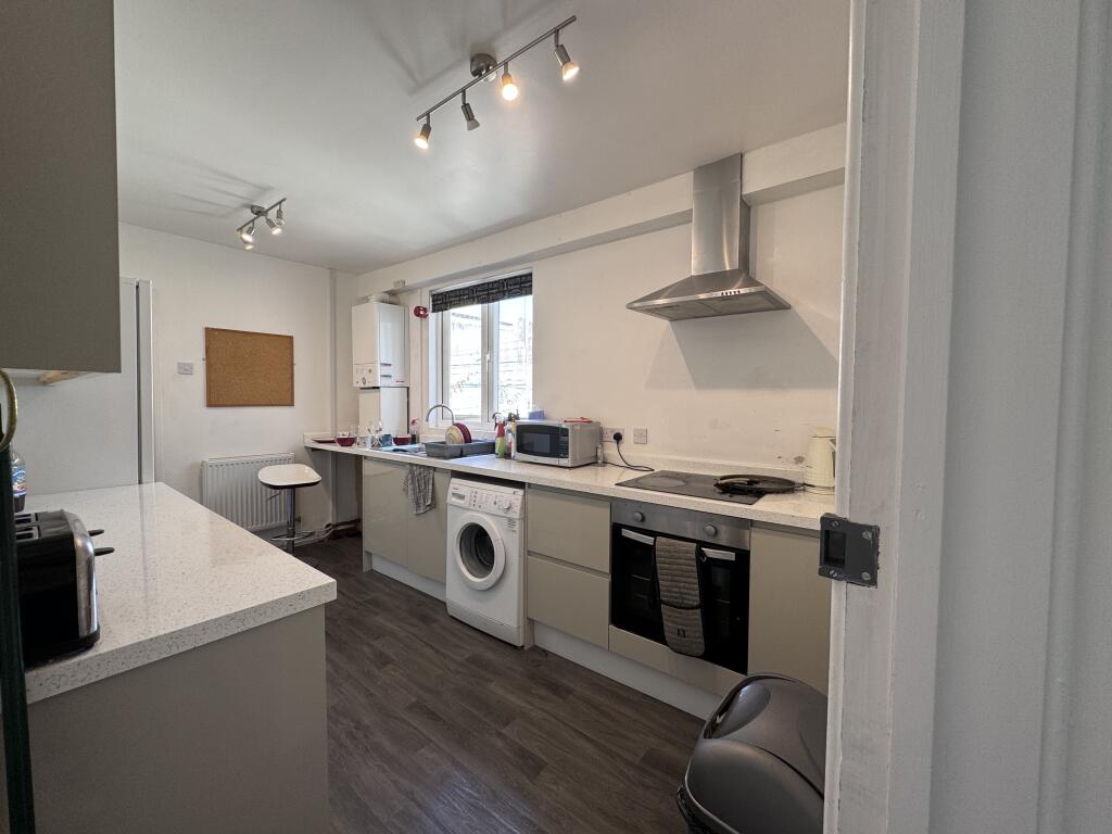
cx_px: 556
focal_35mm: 14
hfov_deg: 102.1
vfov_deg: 85.7
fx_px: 450
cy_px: 417
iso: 64
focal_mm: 2.22
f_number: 2.2
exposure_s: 1/99
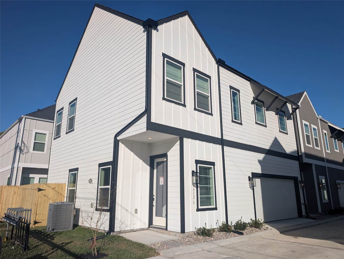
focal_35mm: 24
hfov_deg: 71.5
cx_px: 172
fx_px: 239
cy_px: 130
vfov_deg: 56.9
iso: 32
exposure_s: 1/2890
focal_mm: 6.9
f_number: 1.68
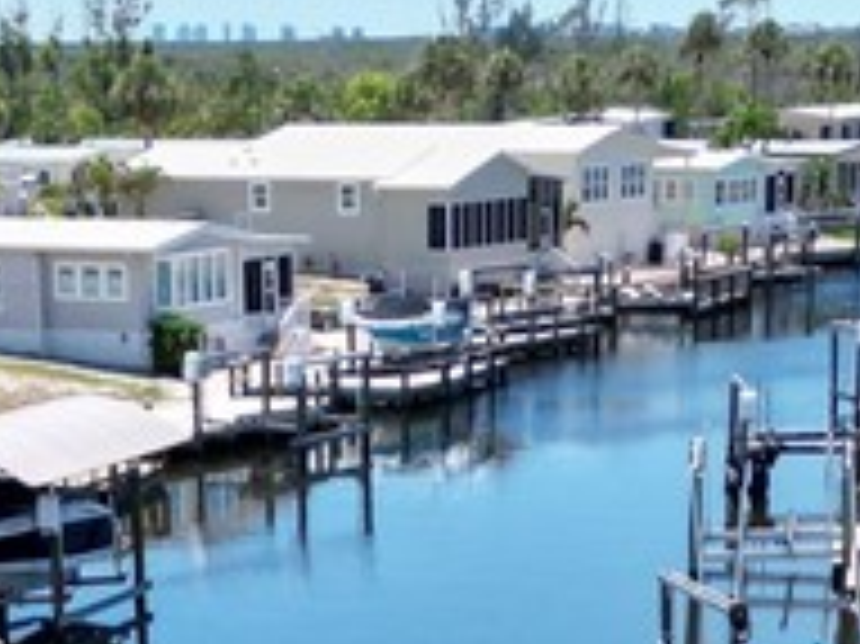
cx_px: 387
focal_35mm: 129
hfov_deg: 15.3
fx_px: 3203
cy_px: 1333
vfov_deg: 10.5
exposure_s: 1/2000
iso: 110
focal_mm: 6.72
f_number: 1.7
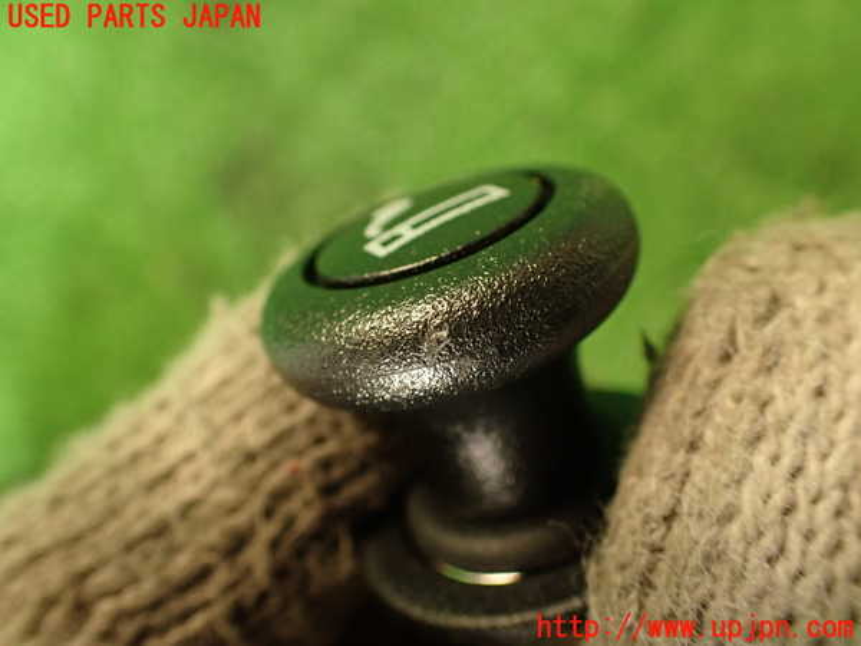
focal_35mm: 32
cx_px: 430
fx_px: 796
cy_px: 323
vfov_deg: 44.2
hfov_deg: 56.8
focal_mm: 5.79
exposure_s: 1/30
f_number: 2.4
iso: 400
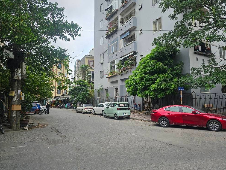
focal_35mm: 24
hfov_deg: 71.6
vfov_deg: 56.8
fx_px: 157
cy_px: 85
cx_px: 113
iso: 10
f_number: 1.7
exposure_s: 1/353
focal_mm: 6.3
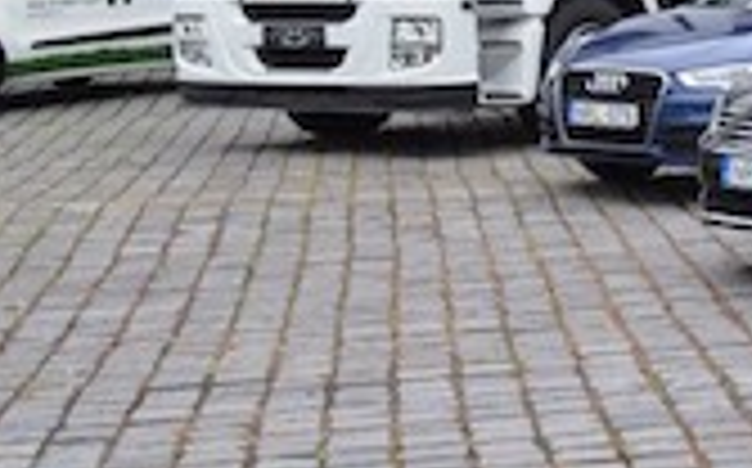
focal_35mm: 135
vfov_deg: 9.7
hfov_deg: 13.6
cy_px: 234
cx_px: 1432
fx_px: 2763
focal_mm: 23
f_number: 7.1
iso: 100
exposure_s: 1/200
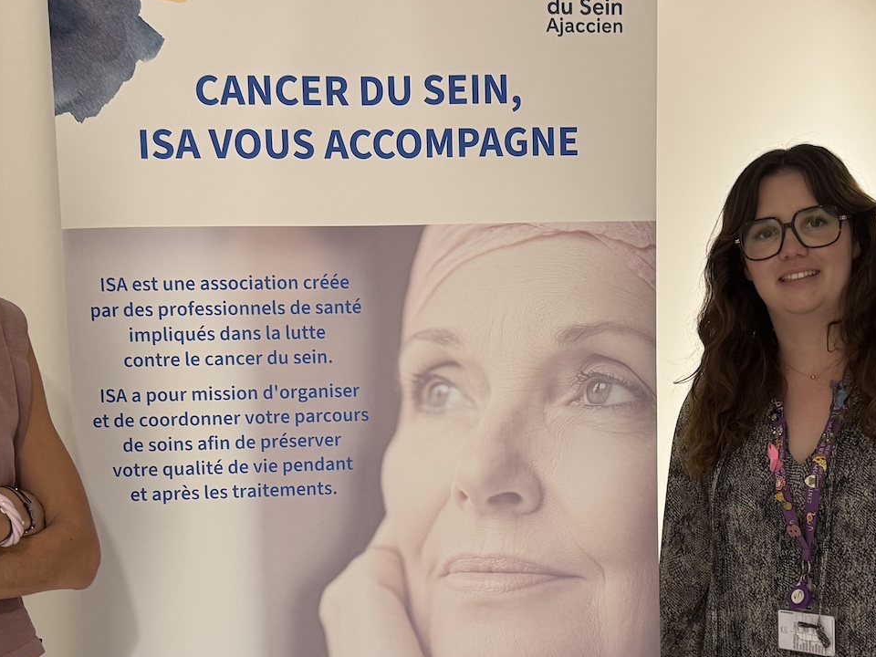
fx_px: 1265
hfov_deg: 38.2
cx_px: 463
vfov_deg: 28.7
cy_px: 487
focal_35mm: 50
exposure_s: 1/50
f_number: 1.78
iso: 320
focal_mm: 6.76
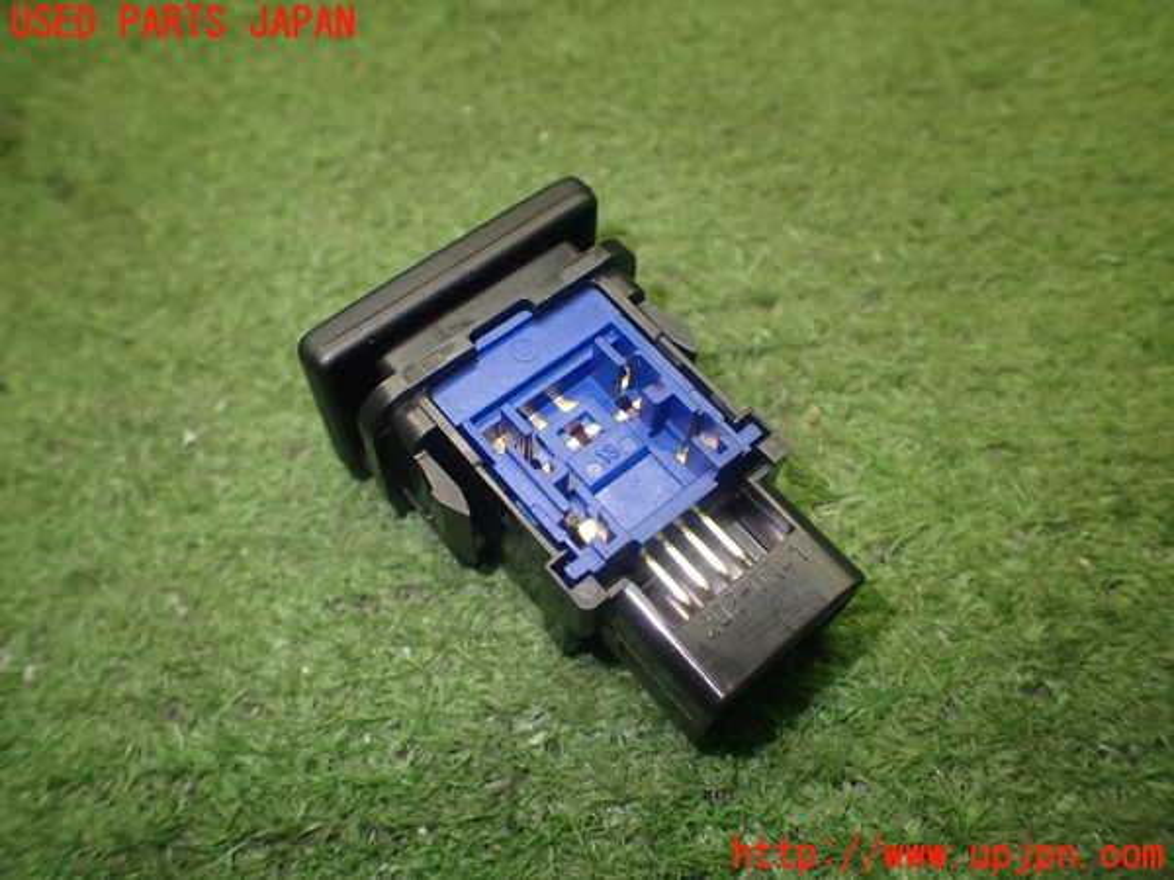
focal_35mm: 30
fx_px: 1017
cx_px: 587
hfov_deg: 60.0
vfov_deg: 46.8
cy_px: 440
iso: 400
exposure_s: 1/125
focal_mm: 5.4
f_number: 2.3
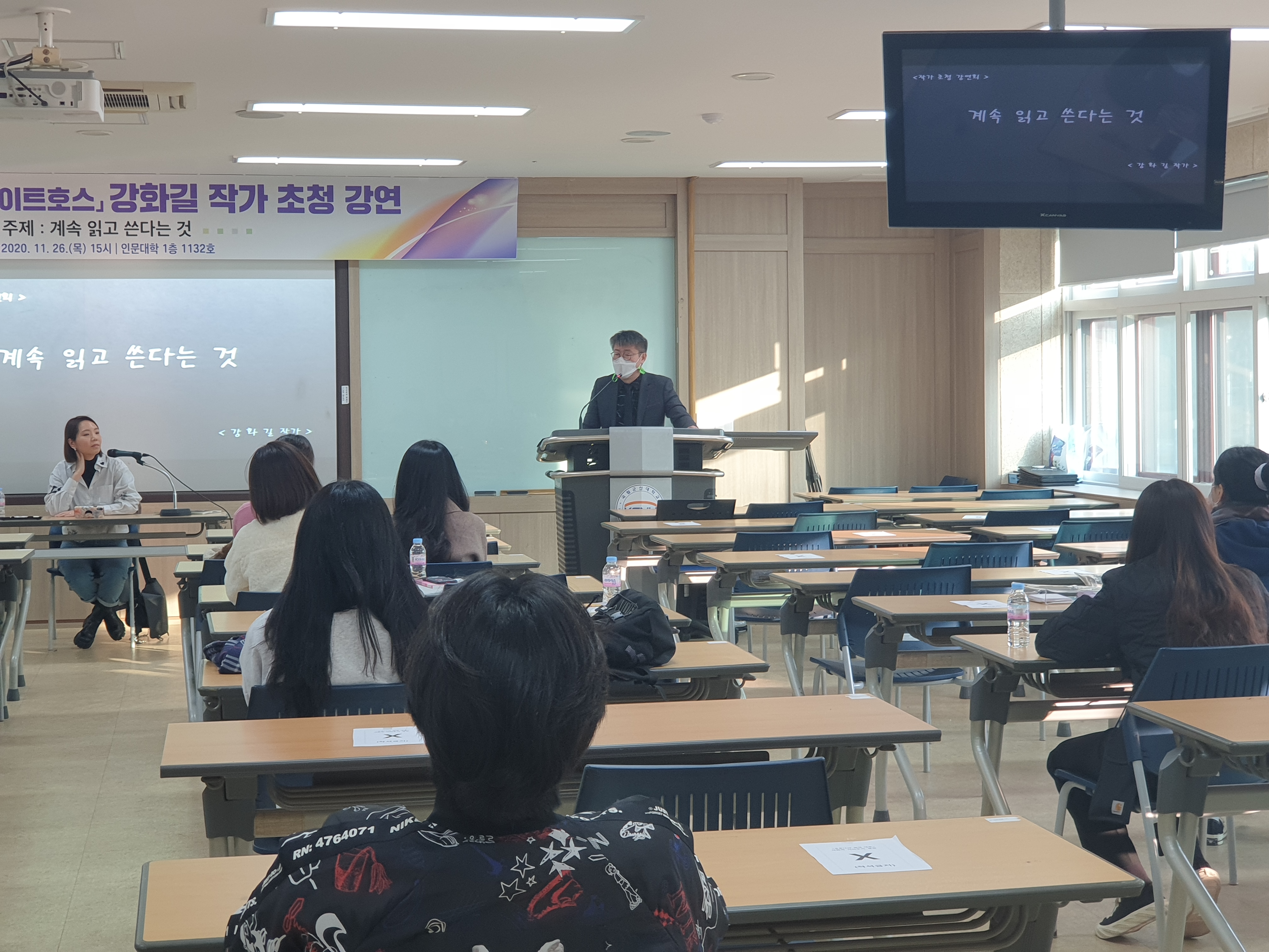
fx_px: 1906
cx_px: 634
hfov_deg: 36.8
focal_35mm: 52
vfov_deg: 28.0
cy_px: 476
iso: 100
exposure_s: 1/30
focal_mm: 6
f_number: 2.4
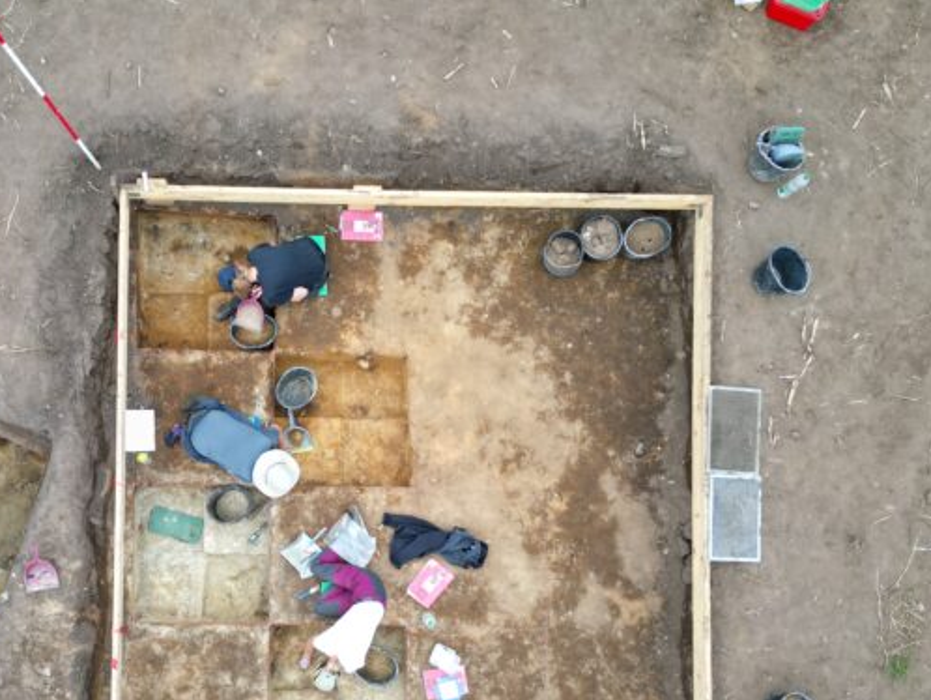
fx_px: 996
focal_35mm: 37
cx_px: 308
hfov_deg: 49.2
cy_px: 494
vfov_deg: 38.0
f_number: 1.7
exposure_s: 1/640
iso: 100
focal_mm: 6.72
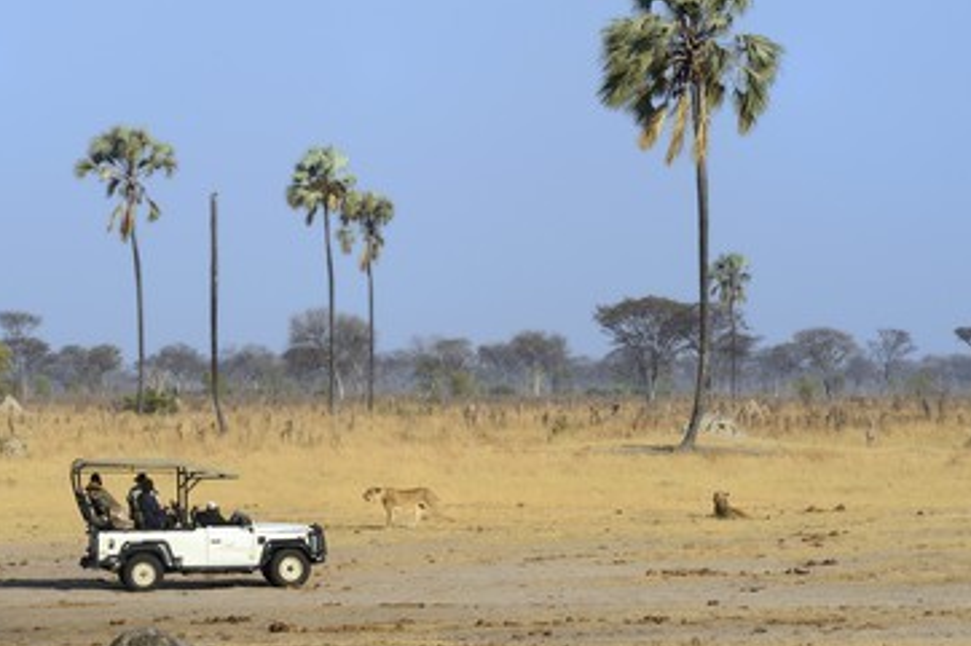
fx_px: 8762
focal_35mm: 325
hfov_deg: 6.3
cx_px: 421
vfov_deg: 4.2
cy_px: 319
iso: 400
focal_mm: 280
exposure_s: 1/500
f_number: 13
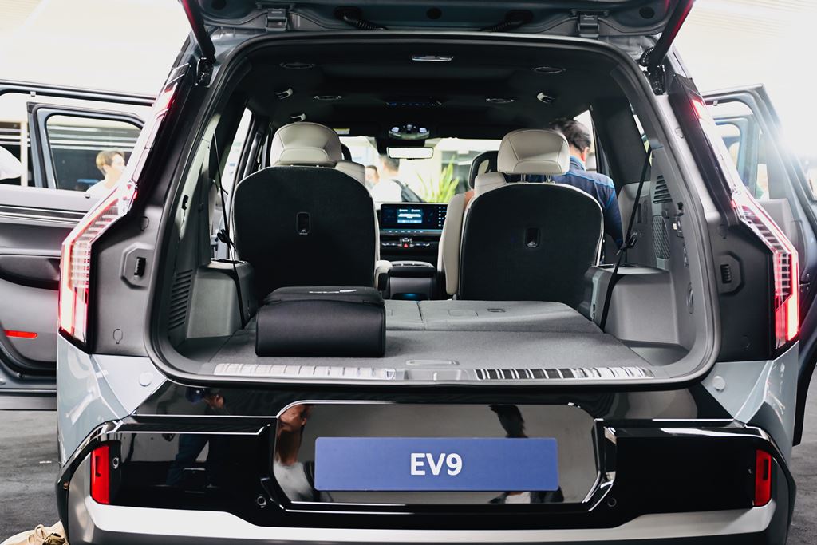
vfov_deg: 33.4
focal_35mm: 40
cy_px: 272
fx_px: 908
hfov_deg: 48.5
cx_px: 408
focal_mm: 40
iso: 1600
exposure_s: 1/80
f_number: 3.5
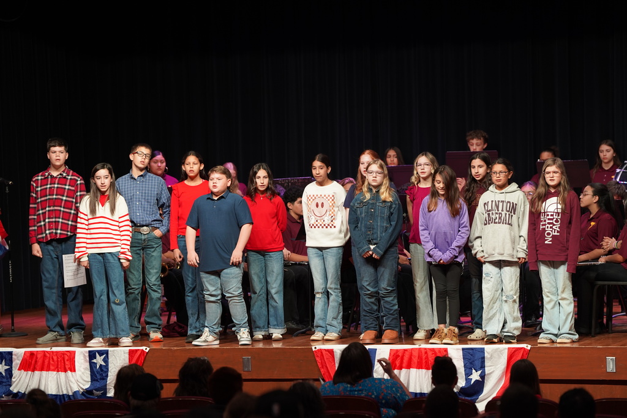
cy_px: 209
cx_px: 314
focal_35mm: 159
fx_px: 2769
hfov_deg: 12.9
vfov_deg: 8.6
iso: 800
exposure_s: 1/160
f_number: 3.5
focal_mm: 159
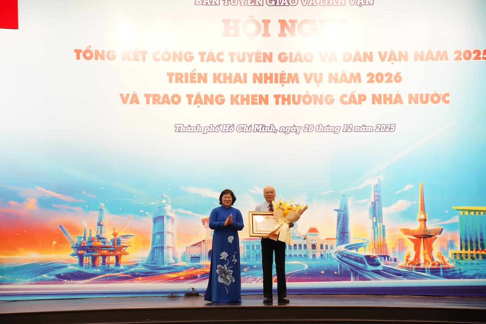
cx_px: 243
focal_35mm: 75
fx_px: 1012
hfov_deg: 27.0
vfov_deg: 18.2
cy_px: 162
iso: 12800
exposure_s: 1/800
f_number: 5.6
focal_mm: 75
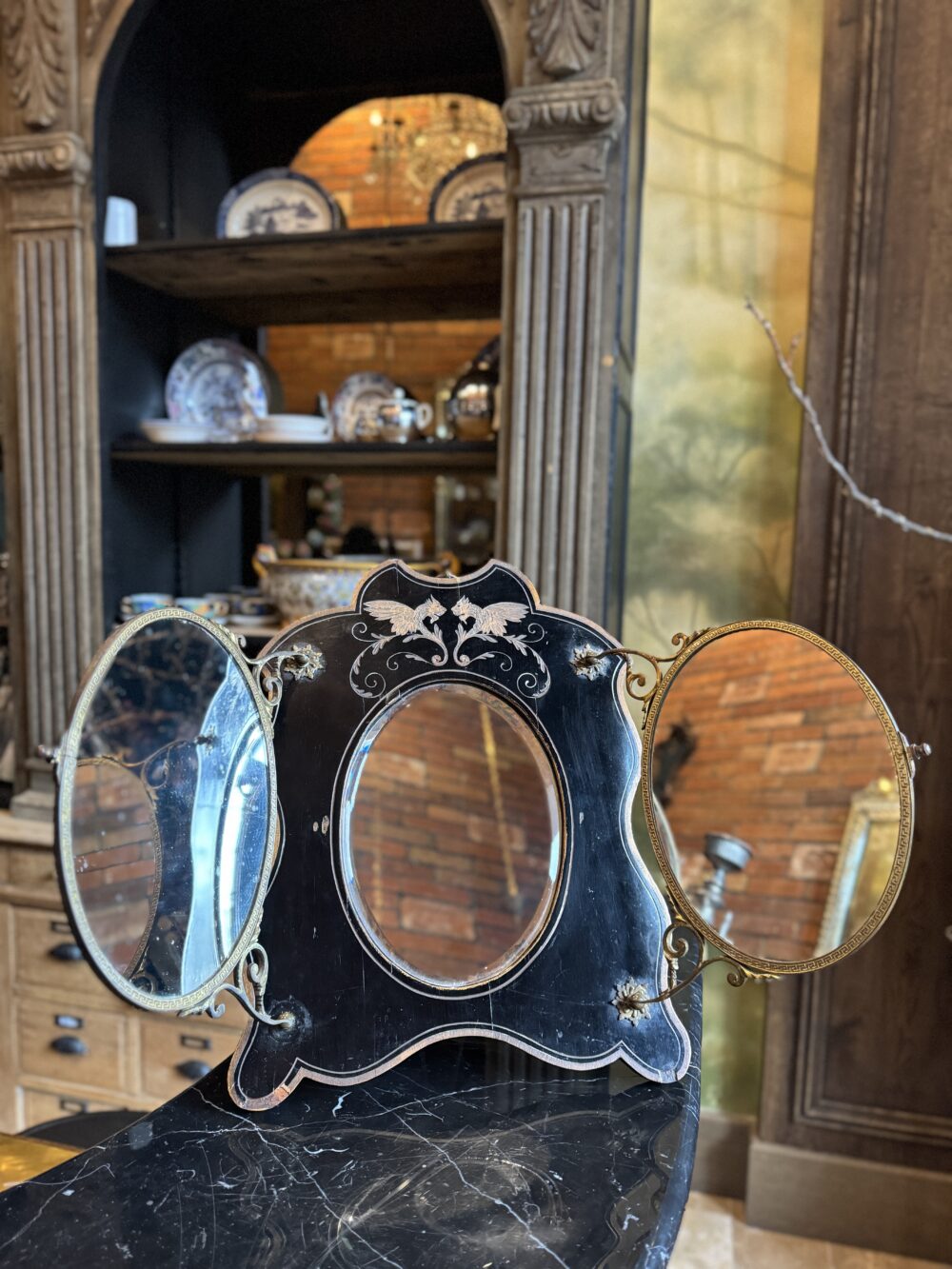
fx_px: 880
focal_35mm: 24
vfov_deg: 71.6
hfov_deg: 56.8
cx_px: 476
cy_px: 634
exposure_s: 1/49
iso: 800
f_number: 1.78
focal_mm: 6.76
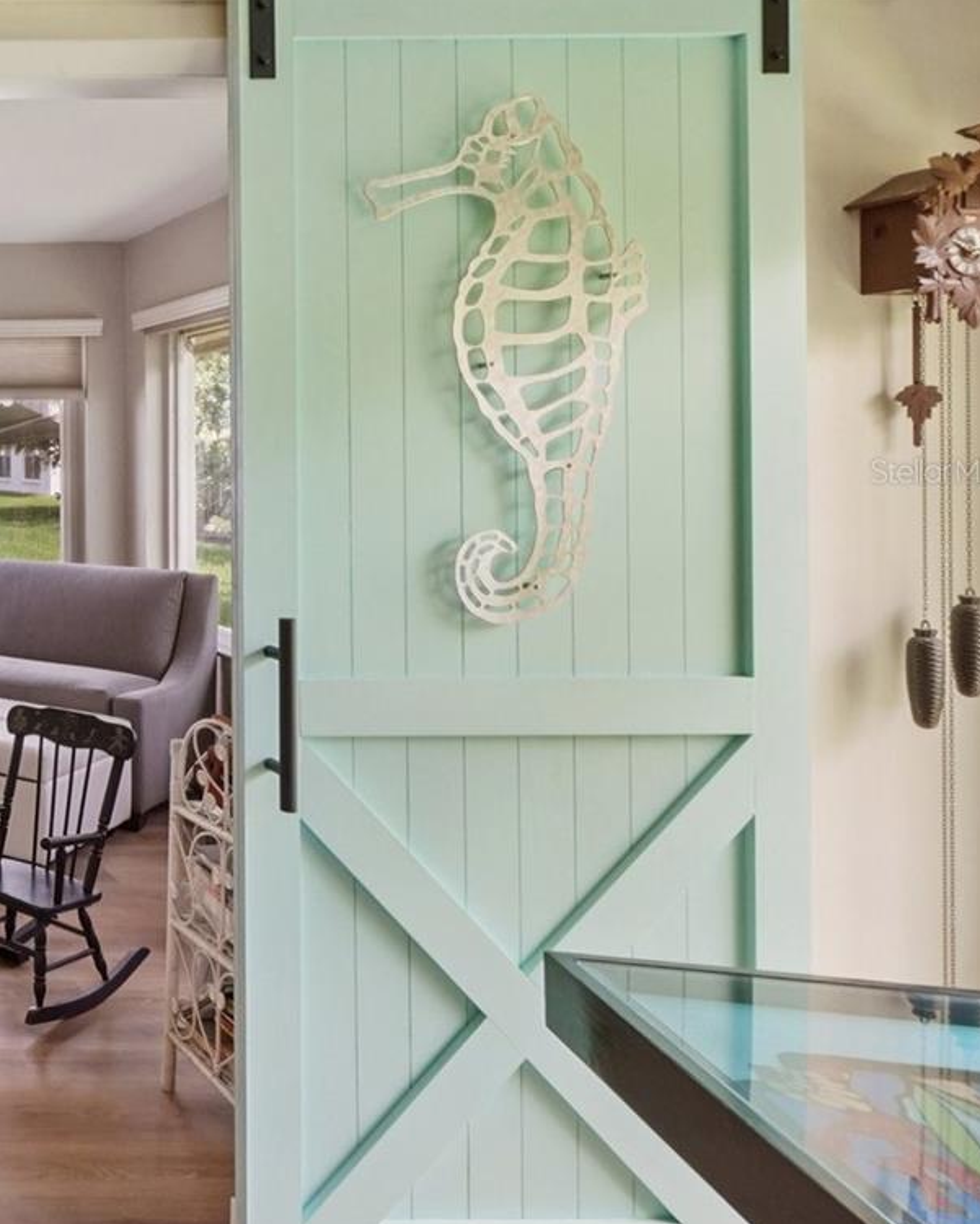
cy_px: 471
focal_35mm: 30
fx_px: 1087
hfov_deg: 34.5
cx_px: -289
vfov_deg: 58.1
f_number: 8
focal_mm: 10
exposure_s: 1/30
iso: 500
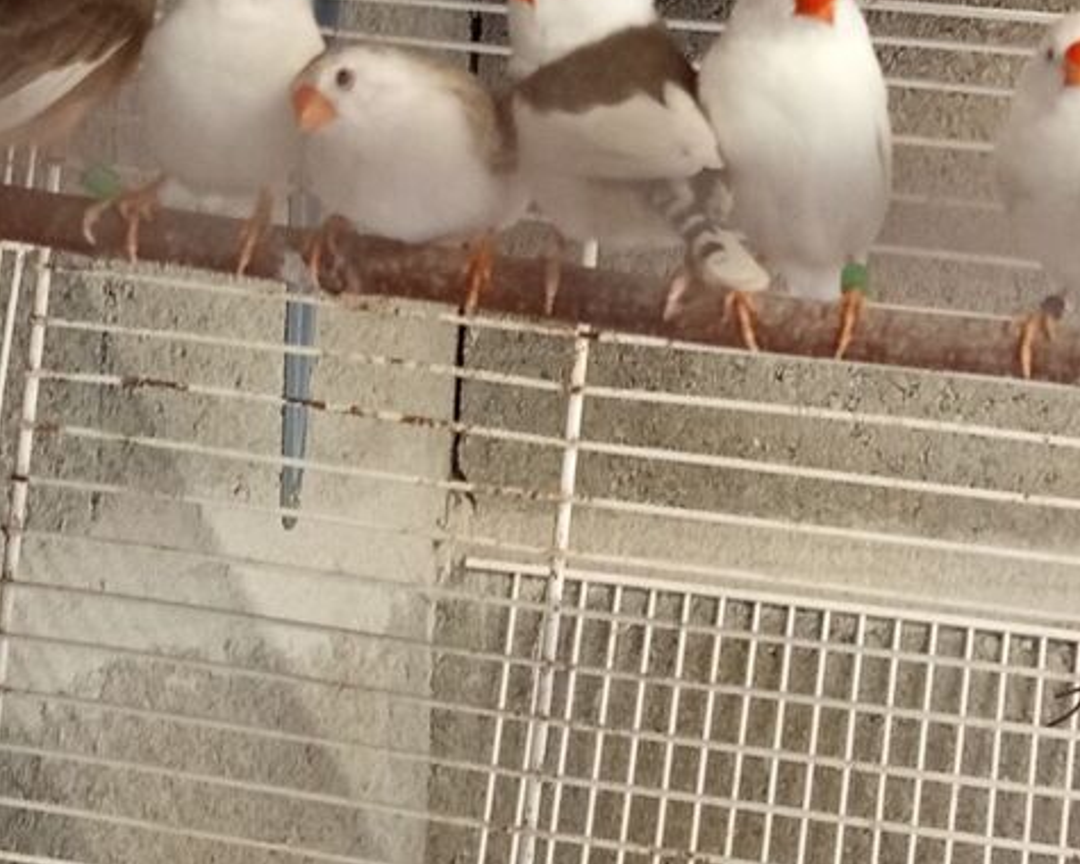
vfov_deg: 14.7
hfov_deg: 18.5
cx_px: 539
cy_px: 218
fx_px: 3324
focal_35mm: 104
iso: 1544
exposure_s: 1/25
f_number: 1.7
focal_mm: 5.24
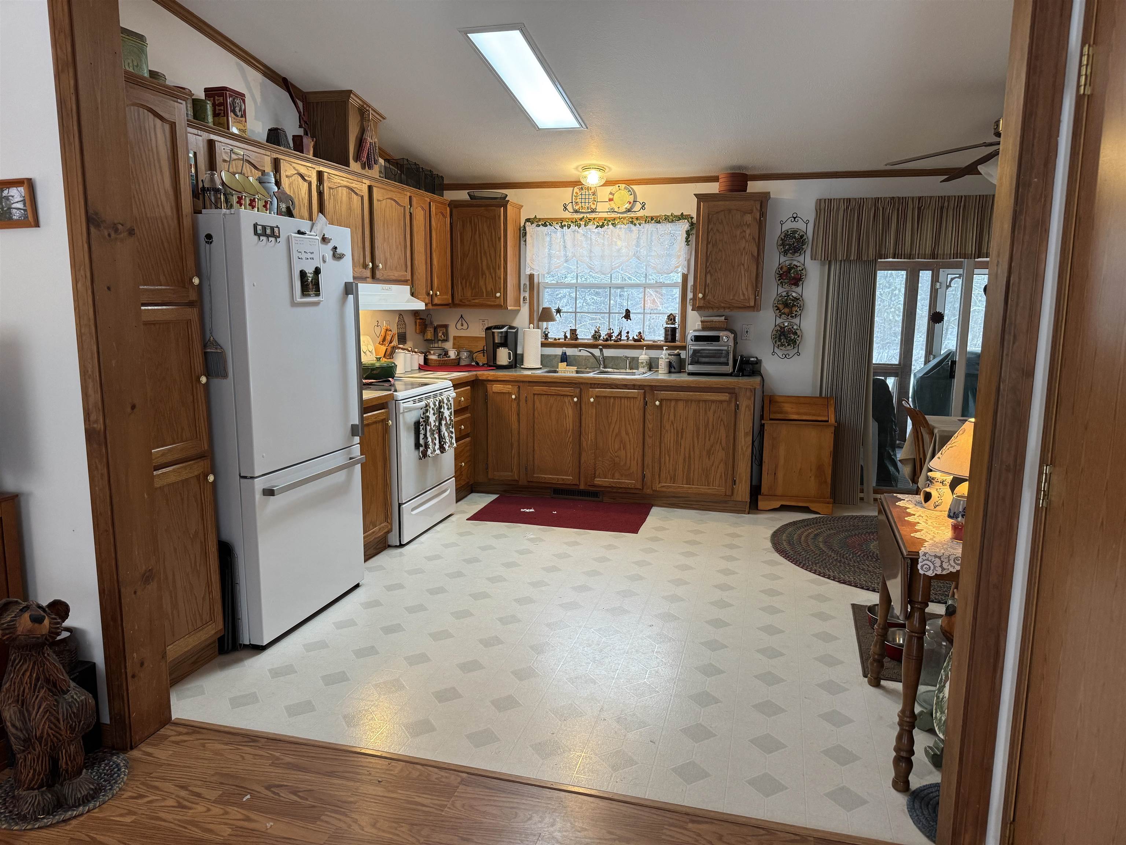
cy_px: 422
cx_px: 563
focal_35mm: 24
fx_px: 781
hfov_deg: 71.6
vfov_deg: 56.8
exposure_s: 1/60
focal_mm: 6.76
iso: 200
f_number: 1.78
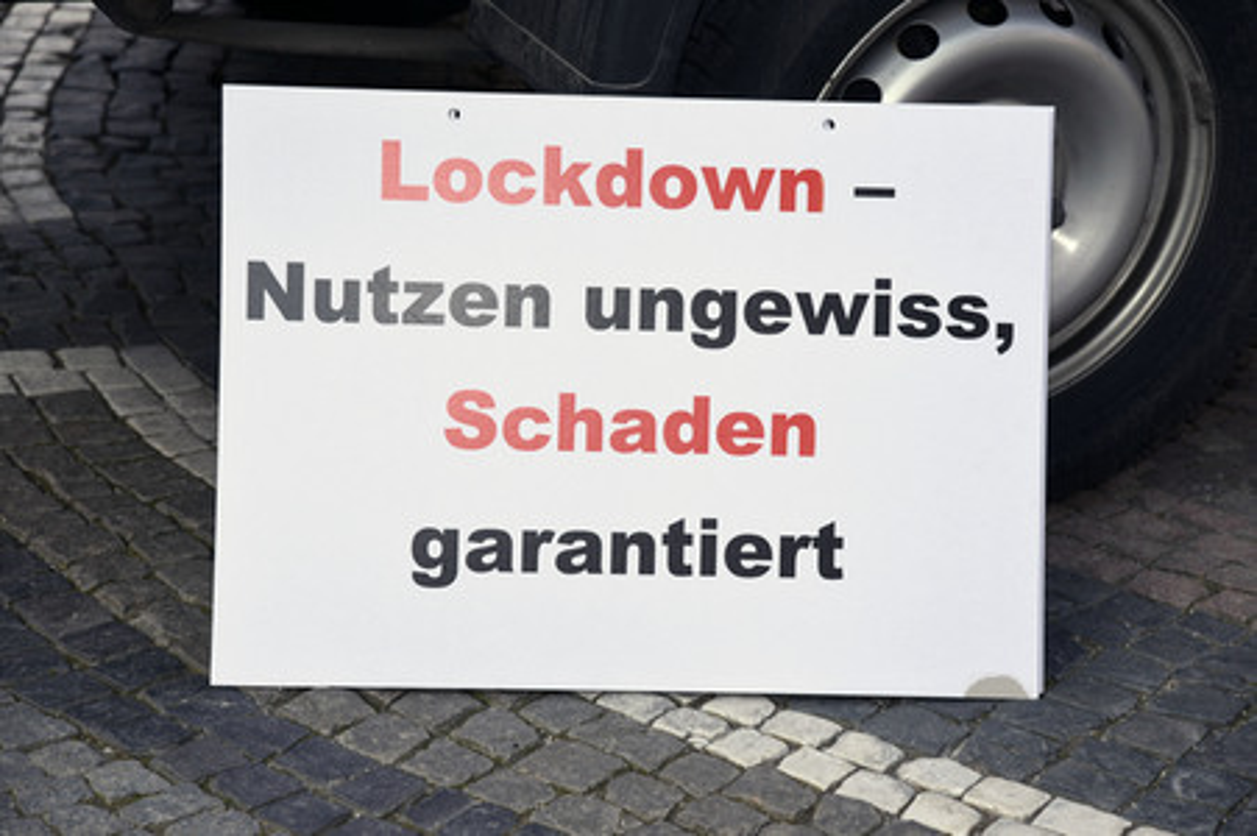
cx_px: 628
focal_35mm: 105
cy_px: 418
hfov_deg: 19.5
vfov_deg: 13.0
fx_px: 3663
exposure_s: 1/160
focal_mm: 105
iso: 250
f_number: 6.3
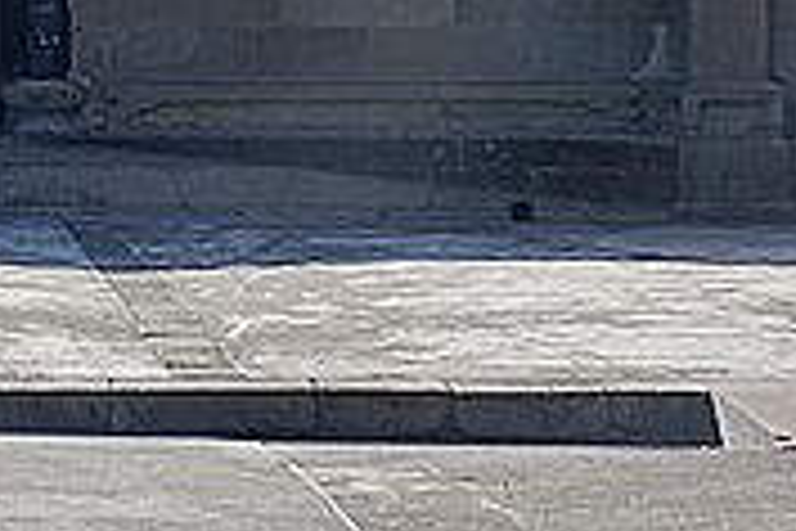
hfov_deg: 9.1
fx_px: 4886
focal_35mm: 221
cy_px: -322
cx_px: -274
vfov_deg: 6.1
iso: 100
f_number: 4
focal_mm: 17.83
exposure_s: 1/640
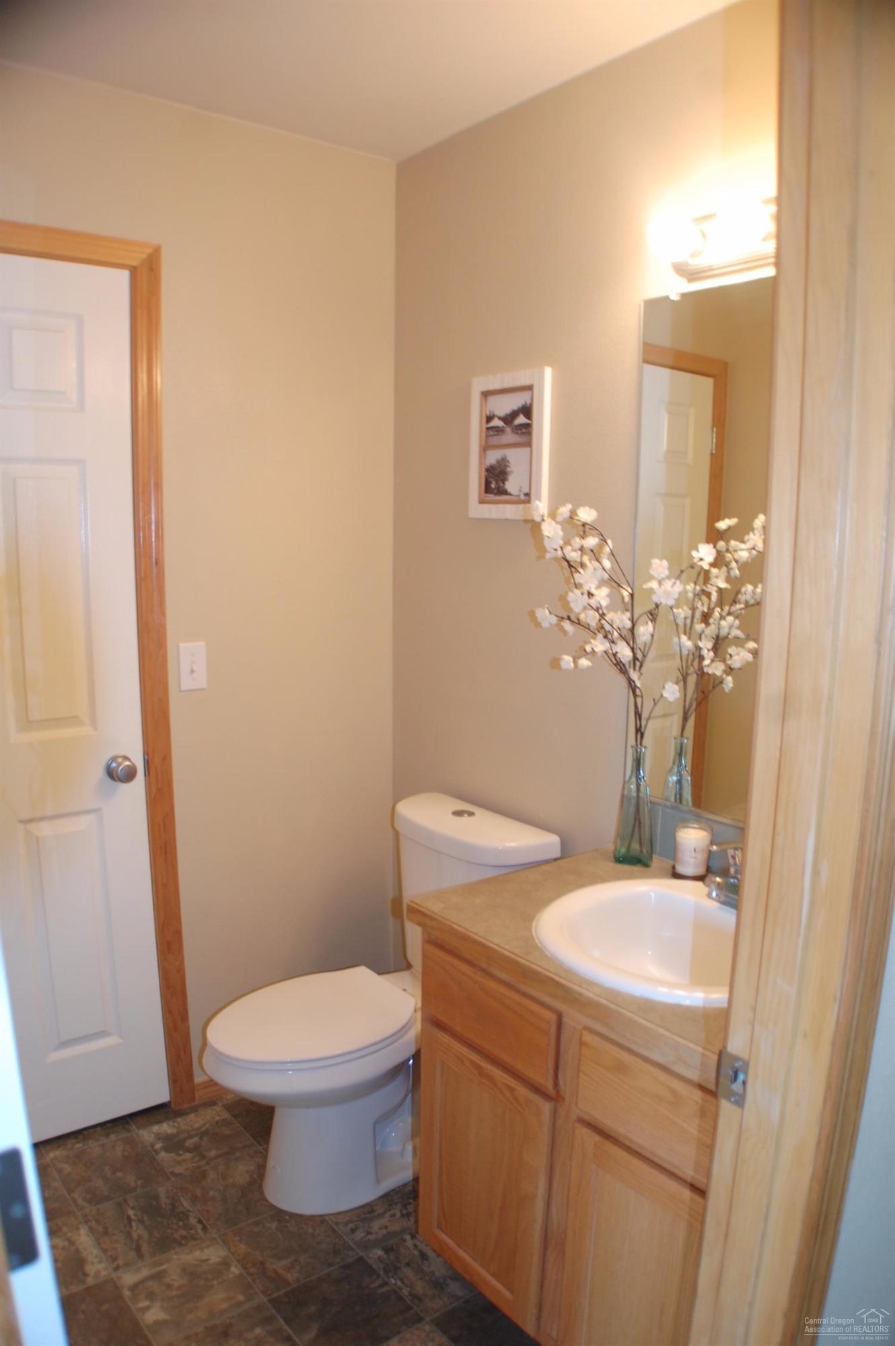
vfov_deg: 62.0
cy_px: 673
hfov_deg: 43.5
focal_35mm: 30
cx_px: 448
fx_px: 1121
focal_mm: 20
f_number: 3.8
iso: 400
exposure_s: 1/25
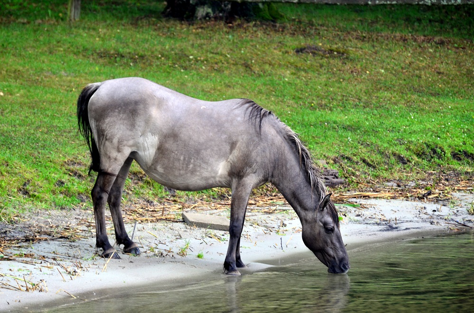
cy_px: 156
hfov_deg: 6.6
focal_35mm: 315
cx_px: 237
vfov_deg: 4.3
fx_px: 4138
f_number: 5.3
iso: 400
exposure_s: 1/80
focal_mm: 210
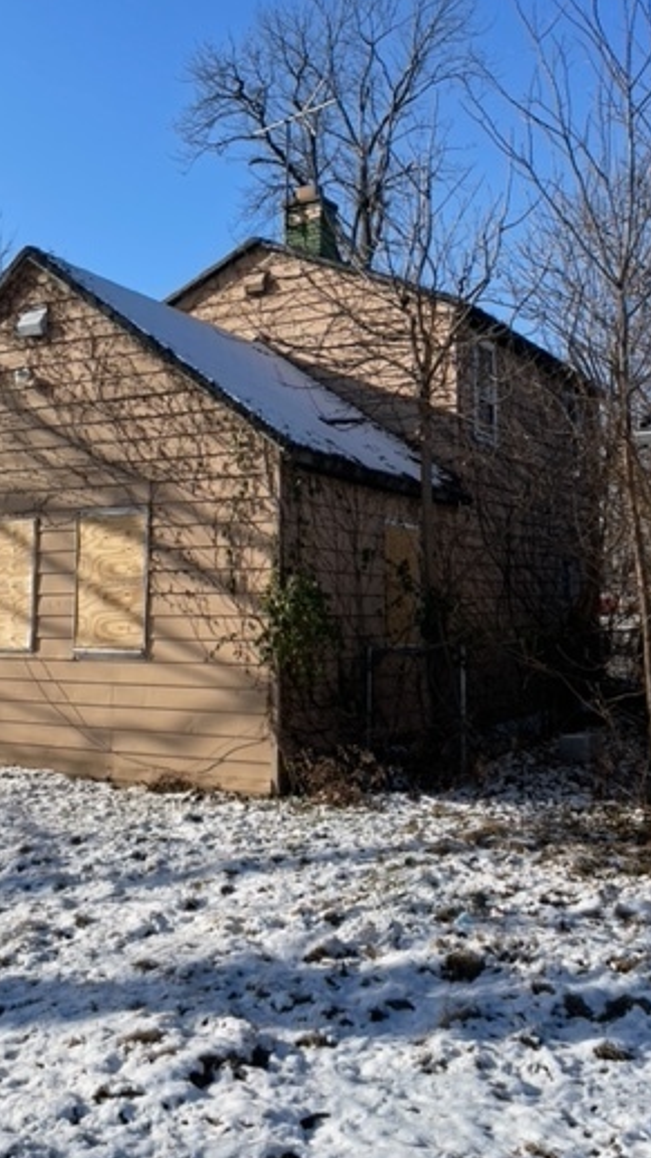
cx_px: 282
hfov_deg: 33.6
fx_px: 1075
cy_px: 525
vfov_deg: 56.6
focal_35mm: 35
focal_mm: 5.1
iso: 50
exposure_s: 1/5376
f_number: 1.6
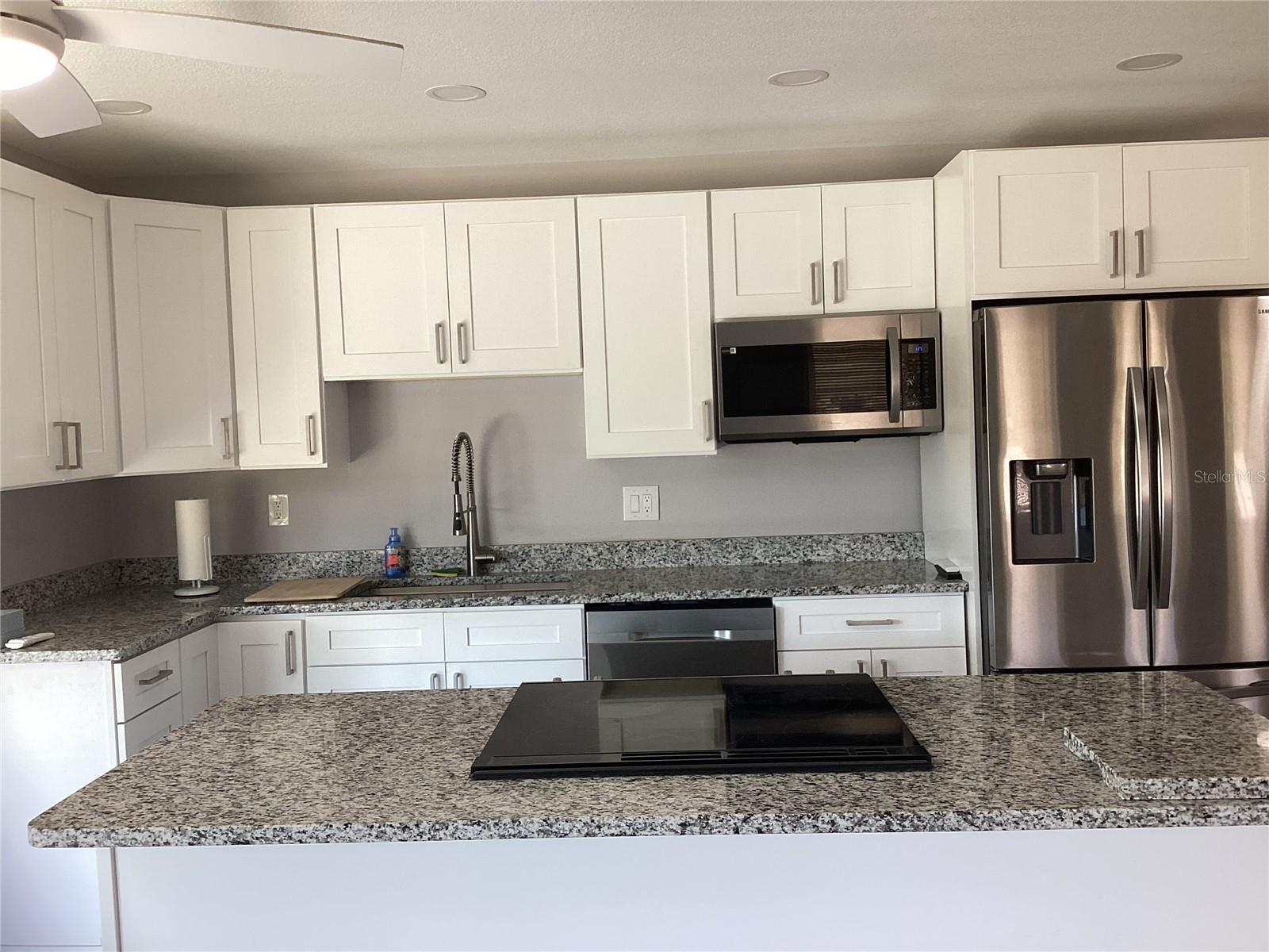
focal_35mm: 31
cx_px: 634
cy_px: 476
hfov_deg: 58.4
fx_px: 1136
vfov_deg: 45.4
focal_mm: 3.3
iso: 80
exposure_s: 1/60
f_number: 2.4
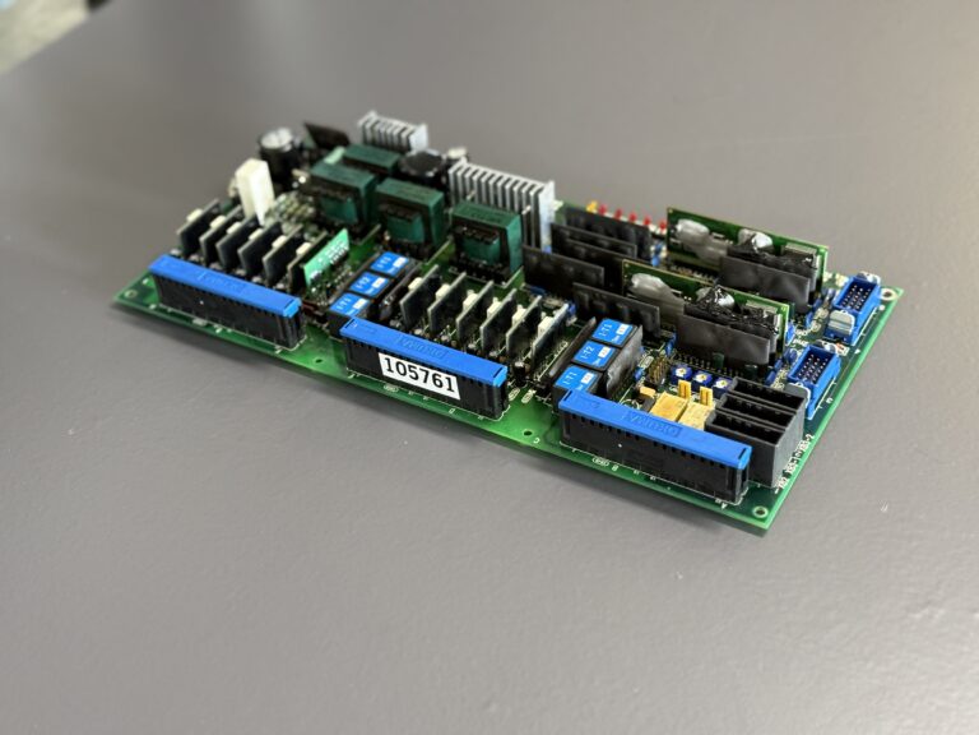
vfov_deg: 30.3
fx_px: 1358
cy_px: 368
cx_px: 490
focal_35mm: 48
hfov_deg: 39.7
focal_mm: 6.76
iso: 250
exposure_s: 1/33
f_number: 1.78
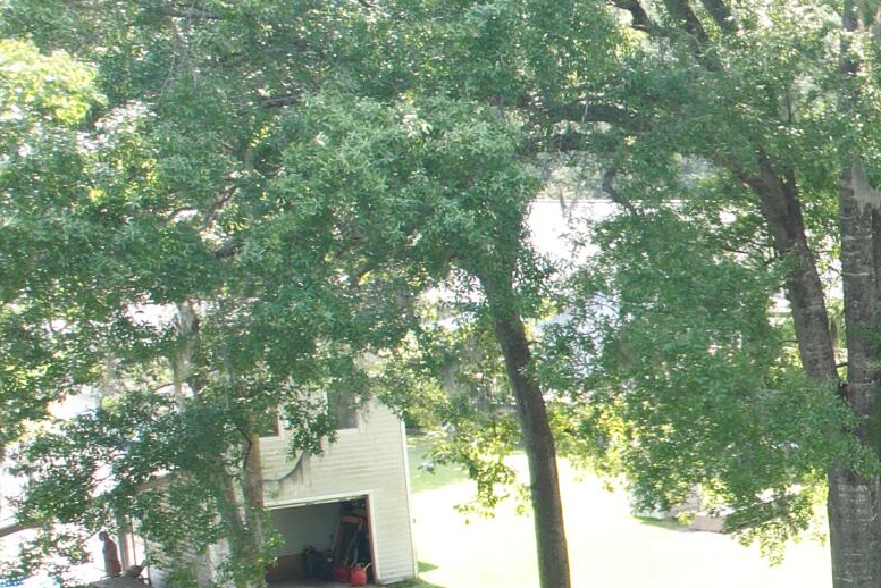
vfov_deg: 15.9
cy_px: 496
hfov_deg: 18.8
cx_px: 1554
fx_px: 2081
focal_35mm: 85
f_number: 2.8
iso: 100
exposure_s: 1/125
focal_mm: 8.38
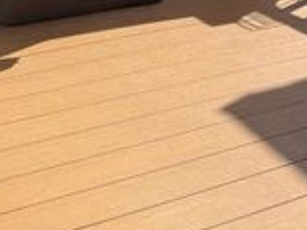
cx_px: -34
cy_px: -164
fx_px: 815
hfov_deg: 20.3
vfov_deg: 14.4
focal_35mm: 92
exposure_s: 1/2703
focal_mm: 6.76
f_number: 1.78
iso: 80
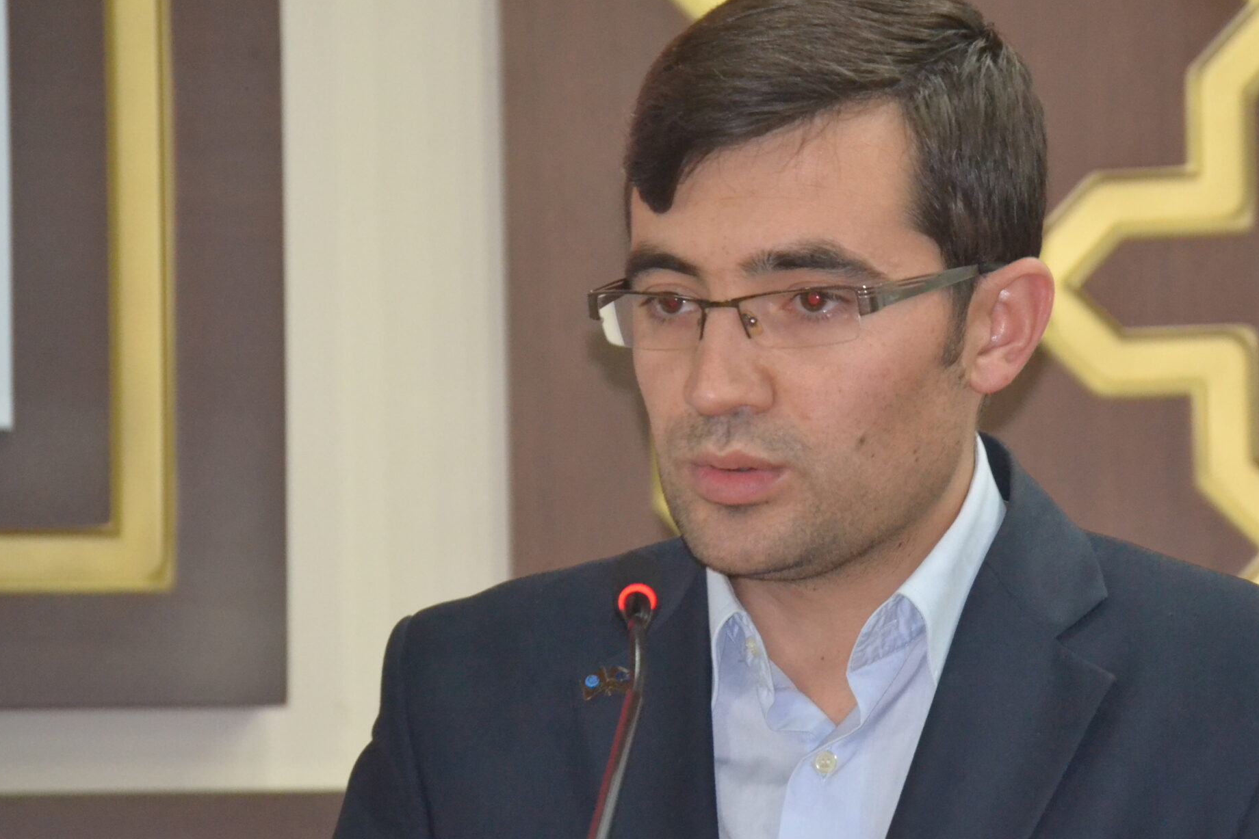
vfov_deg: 4.9
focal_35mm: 282
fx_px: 9852
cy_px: 460
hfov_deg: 7.3
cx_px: 805
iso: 3200
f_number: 5
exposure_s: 1/60
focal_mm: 135
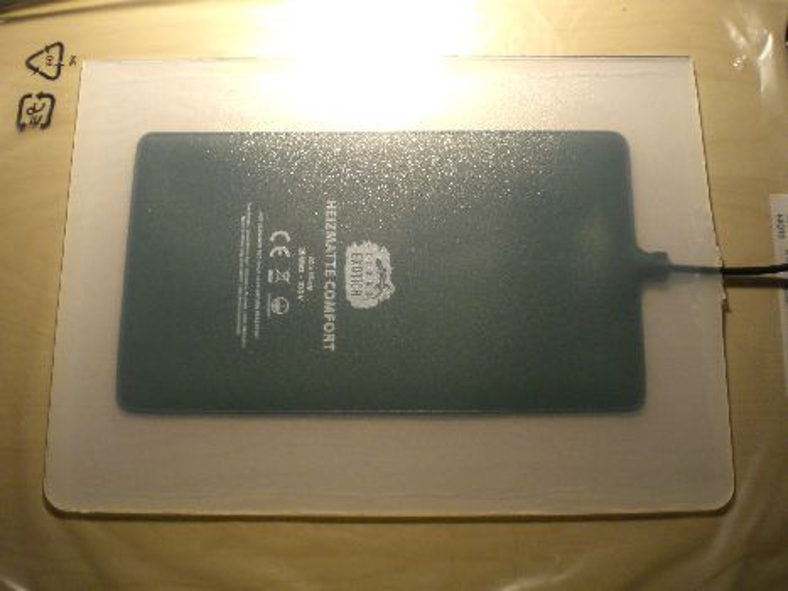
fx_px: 865
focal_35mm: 38
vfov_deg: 37.7
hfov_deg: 49.0
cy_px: 296
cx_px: 394
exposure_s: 1/20
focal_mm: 6.3
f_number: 3.1
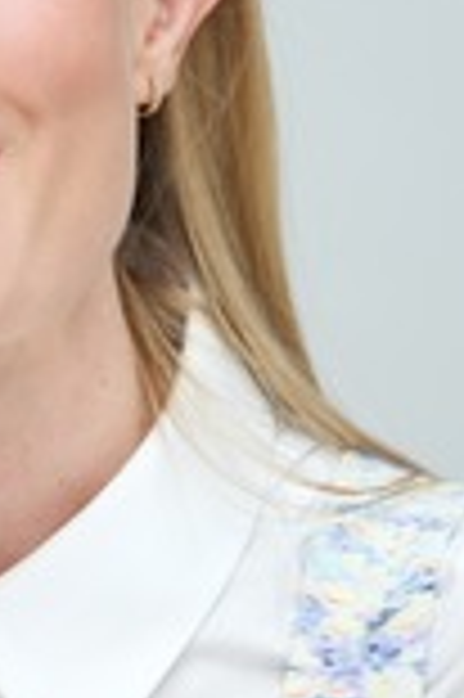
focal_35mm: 645
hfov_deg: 2.1
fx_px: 12497
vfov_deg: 3.2
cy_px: 293
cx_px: -68
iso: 500
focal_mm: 250
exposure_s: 1/60
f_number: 5.6
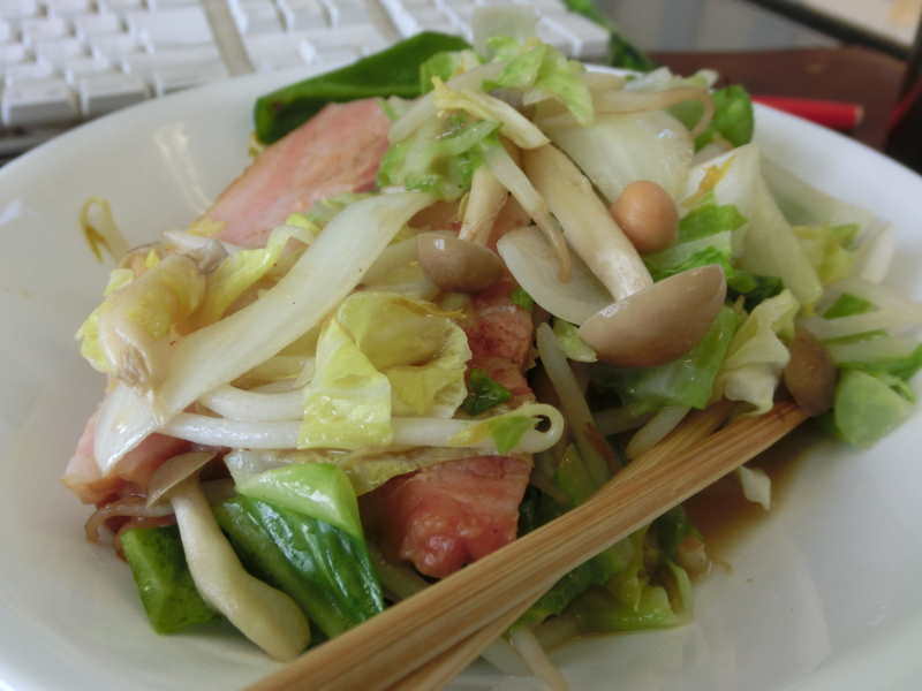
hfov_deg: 63.4
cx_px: 461
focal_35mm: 28
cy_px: 346
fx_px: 746
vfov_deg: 49.7
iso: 125
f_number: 3
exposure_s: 1/125
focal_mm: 5
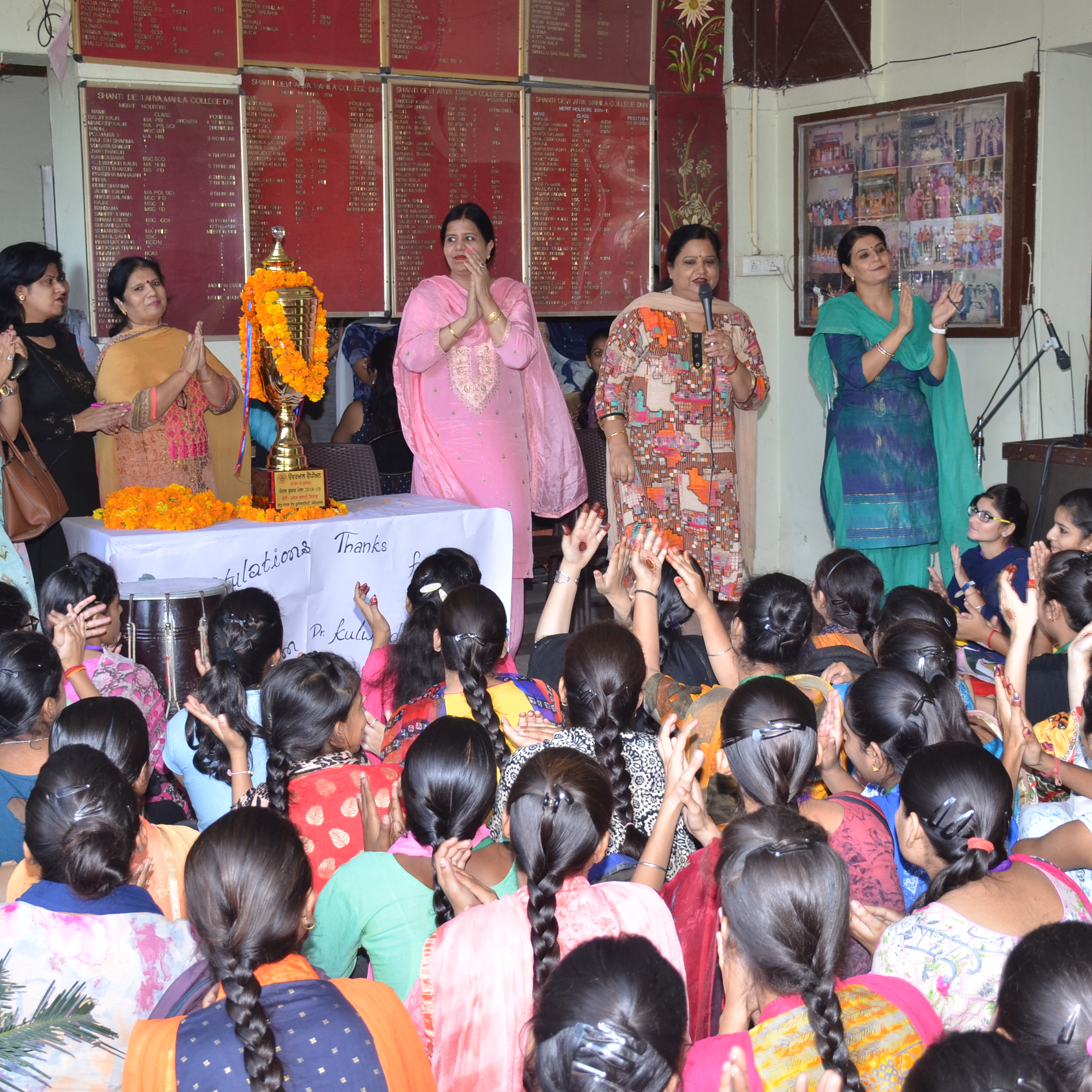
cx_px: 571
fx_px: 1879
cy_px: 553
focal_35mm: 53
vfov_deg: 32.4
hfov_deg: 32.4
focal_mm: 27
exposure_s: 1/125
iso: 400
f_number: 4.5
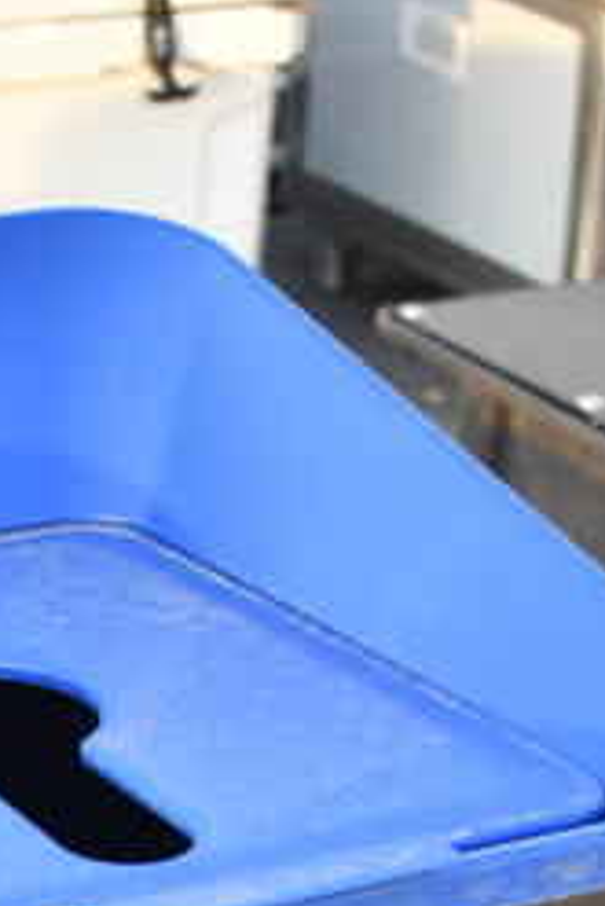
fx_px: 3902
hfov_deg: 8.8
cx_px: -73
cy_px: 1454
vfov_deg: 12.4
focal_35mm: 155
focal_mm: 28
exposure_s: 1/125
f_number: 4.2
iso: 320
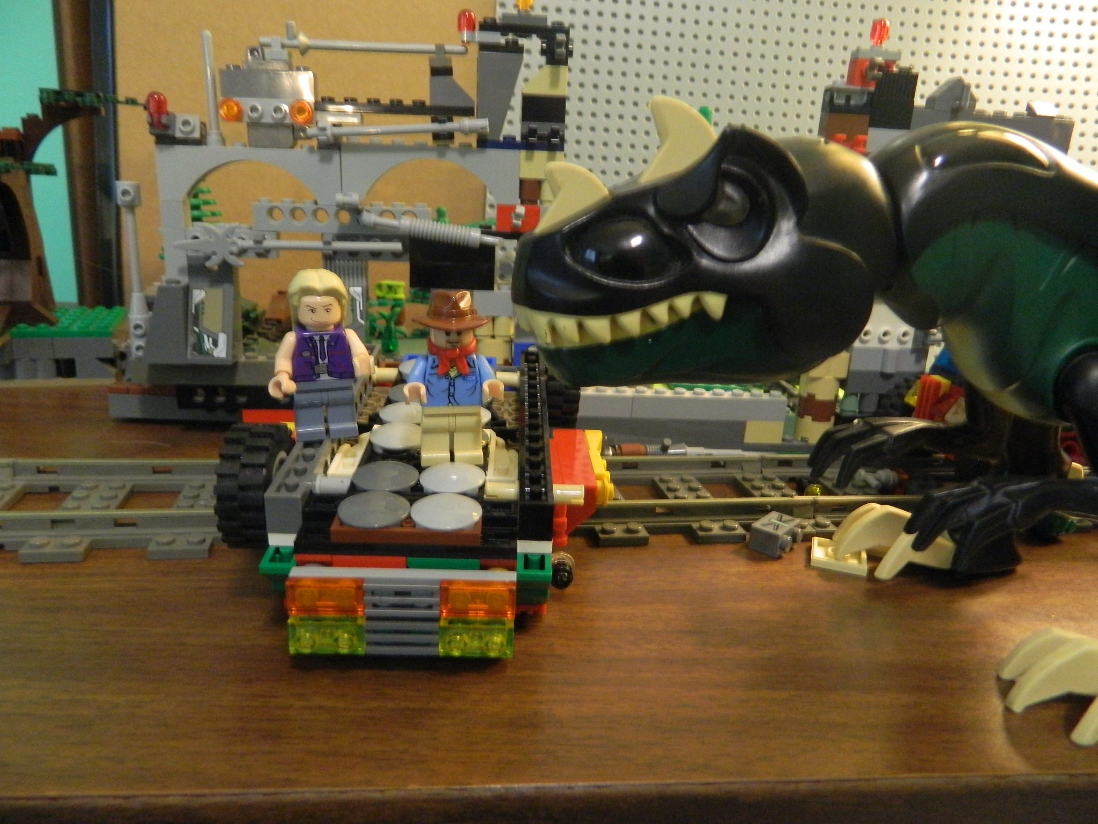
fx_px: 793
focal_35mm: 25
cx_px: 549
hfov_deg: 69.4
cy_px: 412
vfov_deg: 54.9
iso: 400
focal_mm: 4.5
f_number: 3.1
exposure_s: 1/13
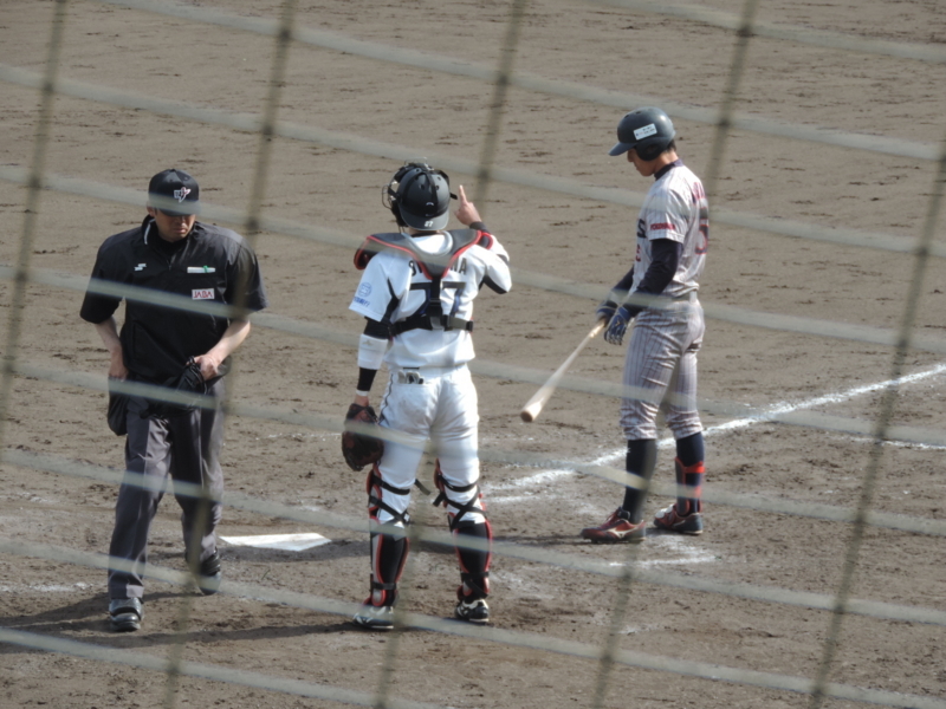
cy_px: 354
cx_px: 473
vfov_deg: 5.9
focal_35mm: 250
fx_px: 6832
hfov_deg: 7.9
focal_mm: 44.5
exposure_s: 1/200
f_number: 4.7
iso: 80
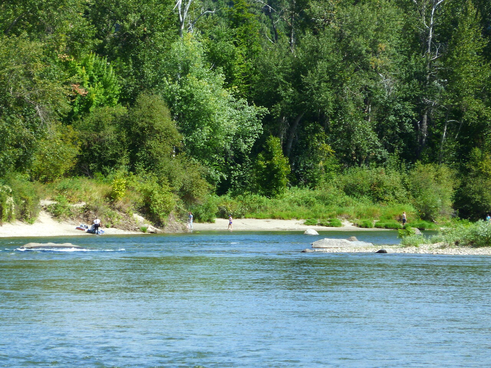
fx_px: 3546
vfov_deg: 5.9
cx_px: 246
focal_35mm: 250
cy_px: 184
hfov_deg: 7.9
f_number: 5.9
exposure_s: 1/125
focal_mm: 36
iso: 100
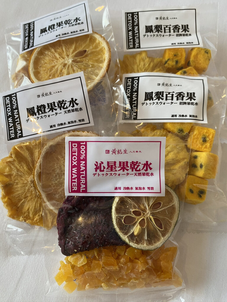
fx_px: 227
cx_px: 114
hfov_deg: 53.1
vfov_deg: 67.3
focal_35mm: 26
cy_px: 151
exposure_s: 1/59
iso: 125
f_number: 1.8
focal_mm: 4.25
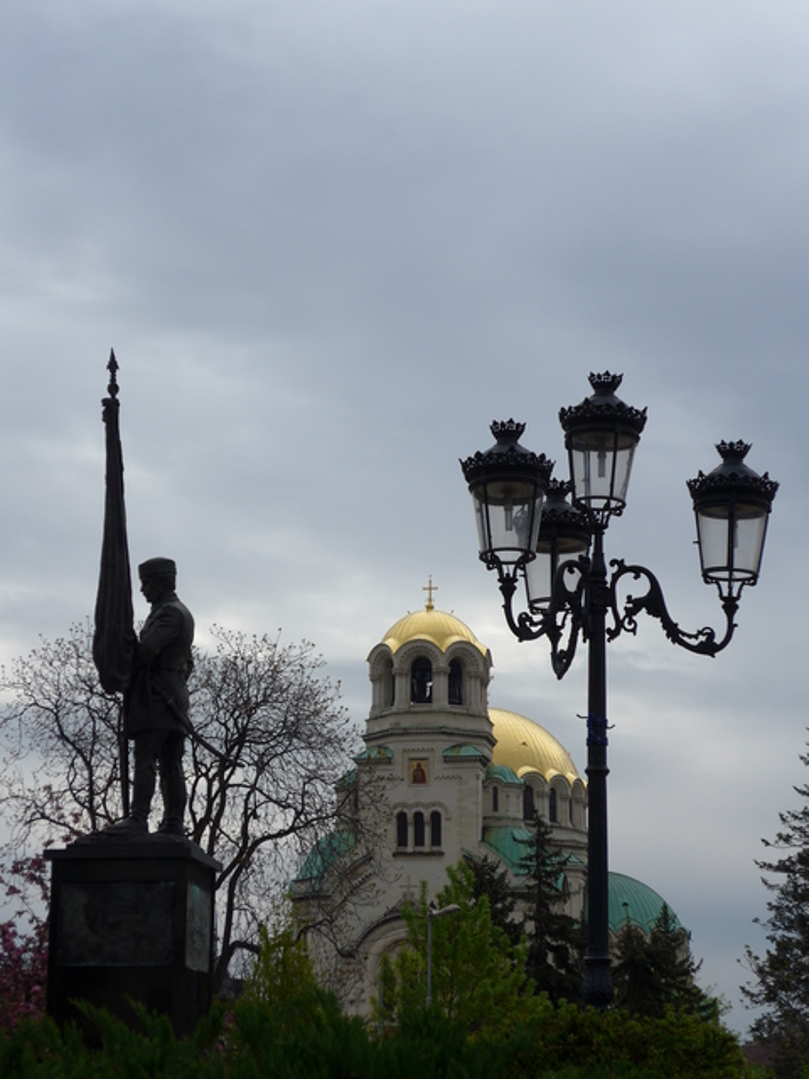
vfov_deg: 24.4
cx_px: 404
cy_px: 540
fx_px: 2493
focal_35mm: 80
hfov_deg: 18.4
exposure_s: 1/800
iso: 80
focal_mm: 16
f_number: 4.4
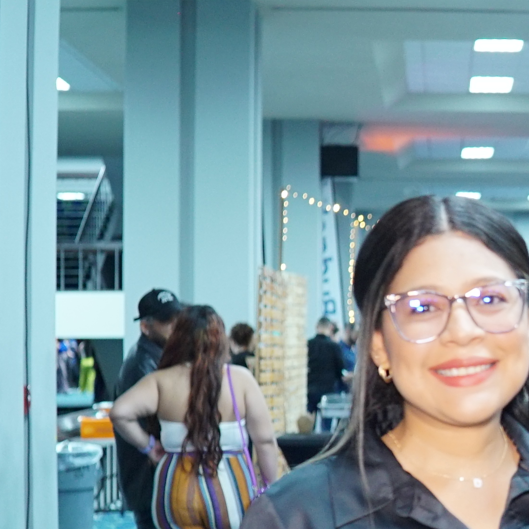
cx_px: 639
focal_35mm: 96
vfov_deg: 18.0
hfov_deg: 17.3
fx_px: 1660
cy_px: 381
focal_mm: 30
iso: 1600
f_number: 3.2
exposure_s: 1/50
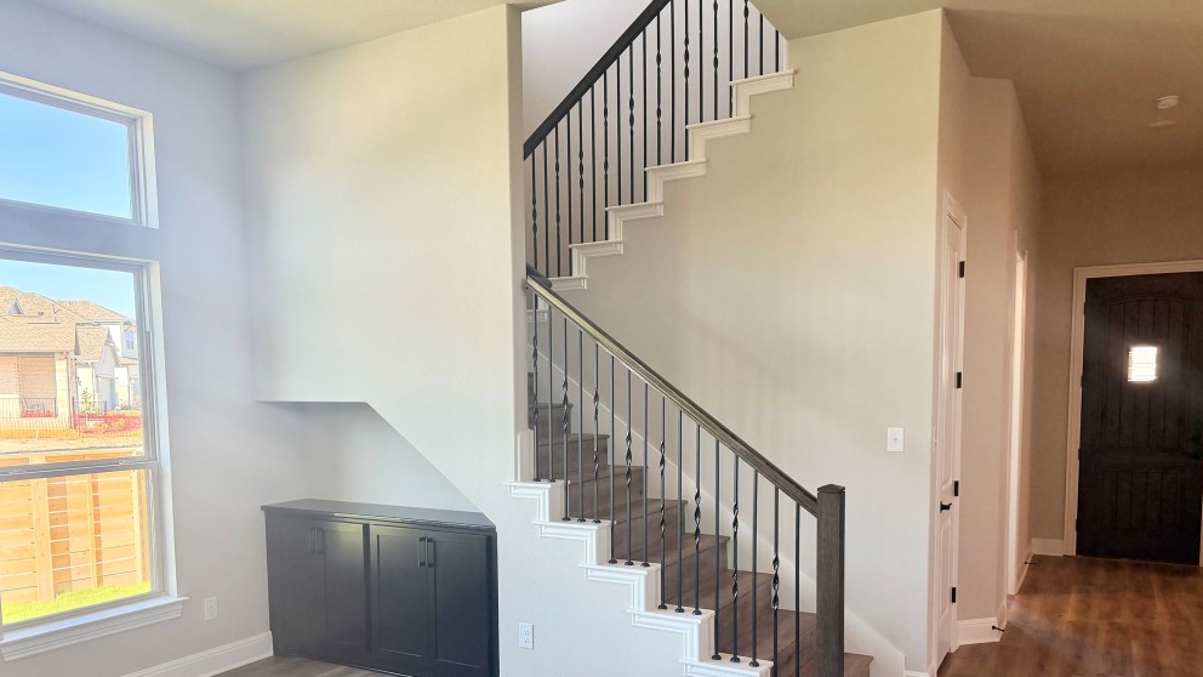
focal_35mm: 27
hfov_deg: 69.8
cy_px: 453
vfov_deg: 42.3
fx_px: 861
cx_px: 586
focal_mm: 6.76
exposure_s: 1/224
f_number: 1.78
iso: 200
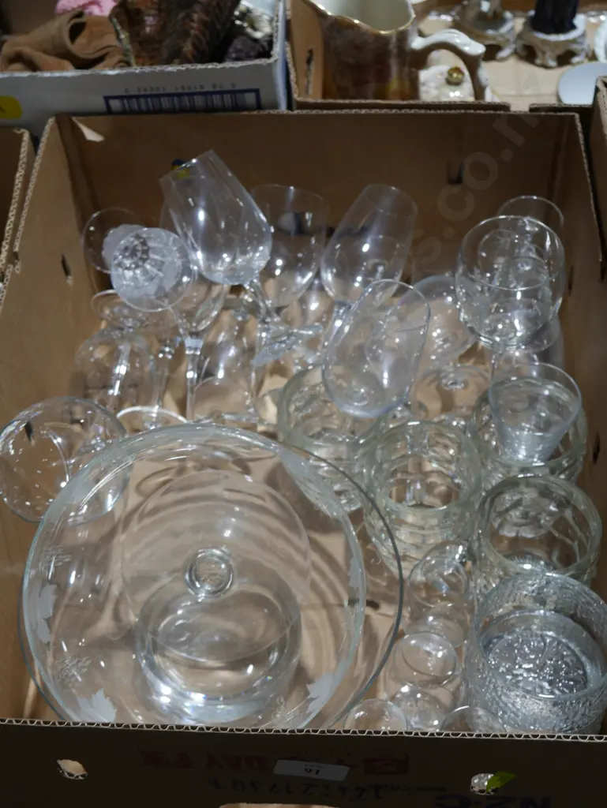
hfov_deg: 31.5
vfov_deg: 41.2
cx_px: 304
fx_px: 1075
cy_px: 404
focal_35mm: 46
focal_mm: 23
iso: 250
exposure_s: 1/60
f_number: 5.1
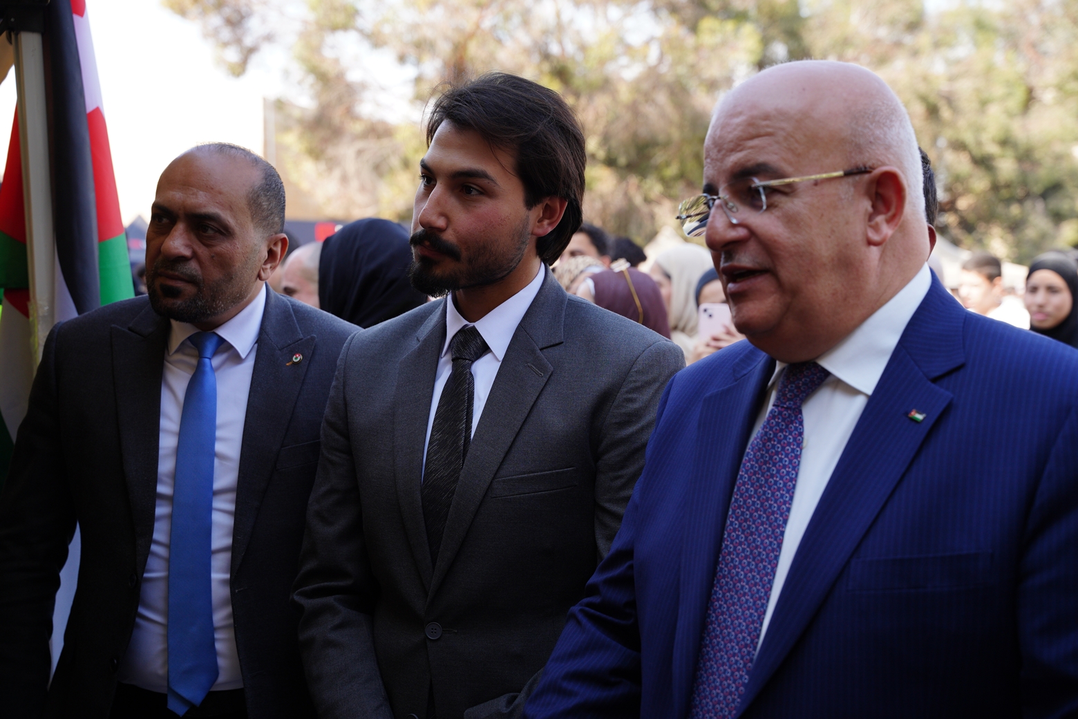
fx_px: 1413
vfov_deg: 28.5
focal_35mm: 47
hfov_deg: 41.8
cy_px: 360
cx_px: 539
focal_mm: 47.2
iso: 200
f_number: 4
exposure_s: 1/320
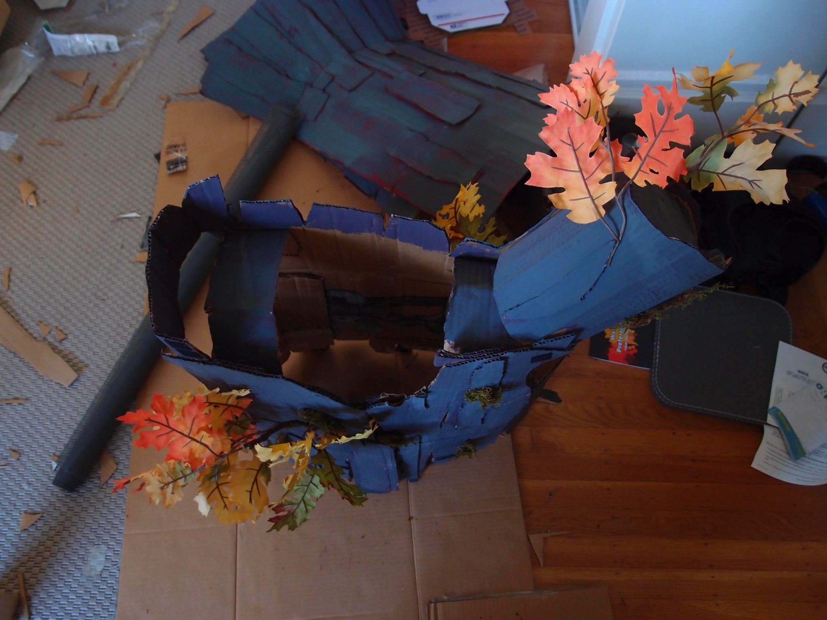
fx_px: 669
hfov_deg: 63.4
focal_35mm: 28
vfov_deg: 49.7
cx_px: 414
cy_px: 310
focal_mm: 6
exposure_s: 1/13
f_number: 1.8
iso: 200
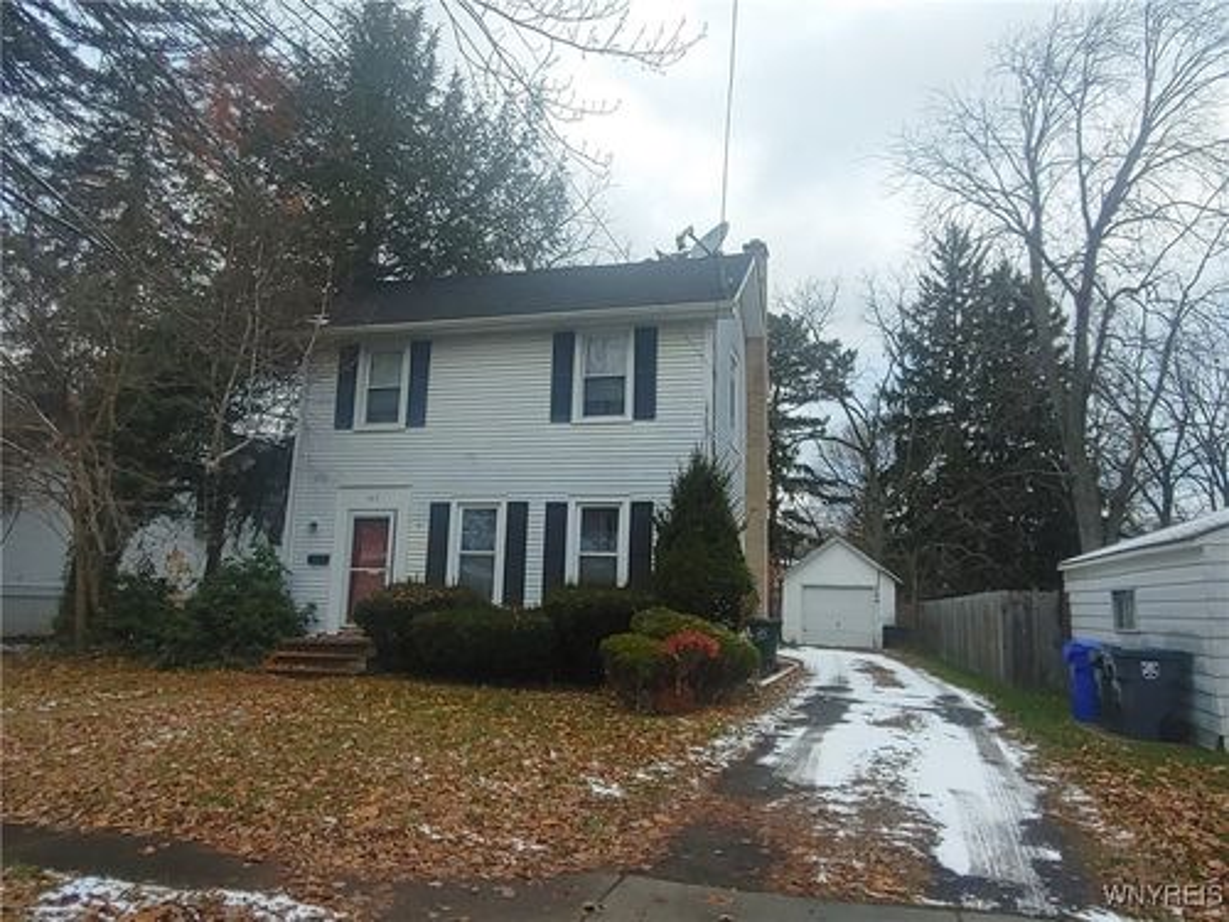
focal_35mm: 24
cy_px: 461
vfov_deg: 56.8
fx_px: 852
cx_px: 614
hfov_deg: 71.6
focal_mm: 1.6
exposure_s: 1/120
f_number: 2.2
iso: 50
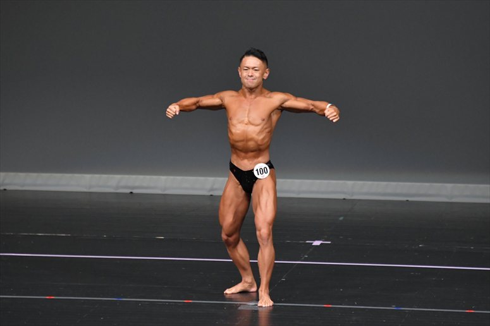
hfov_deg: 6.0
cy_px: 163
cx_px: 245
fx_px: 4694
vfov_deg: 4.0
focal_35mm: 345
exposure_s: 1/400
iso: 4000
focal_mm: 230
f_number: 5.6
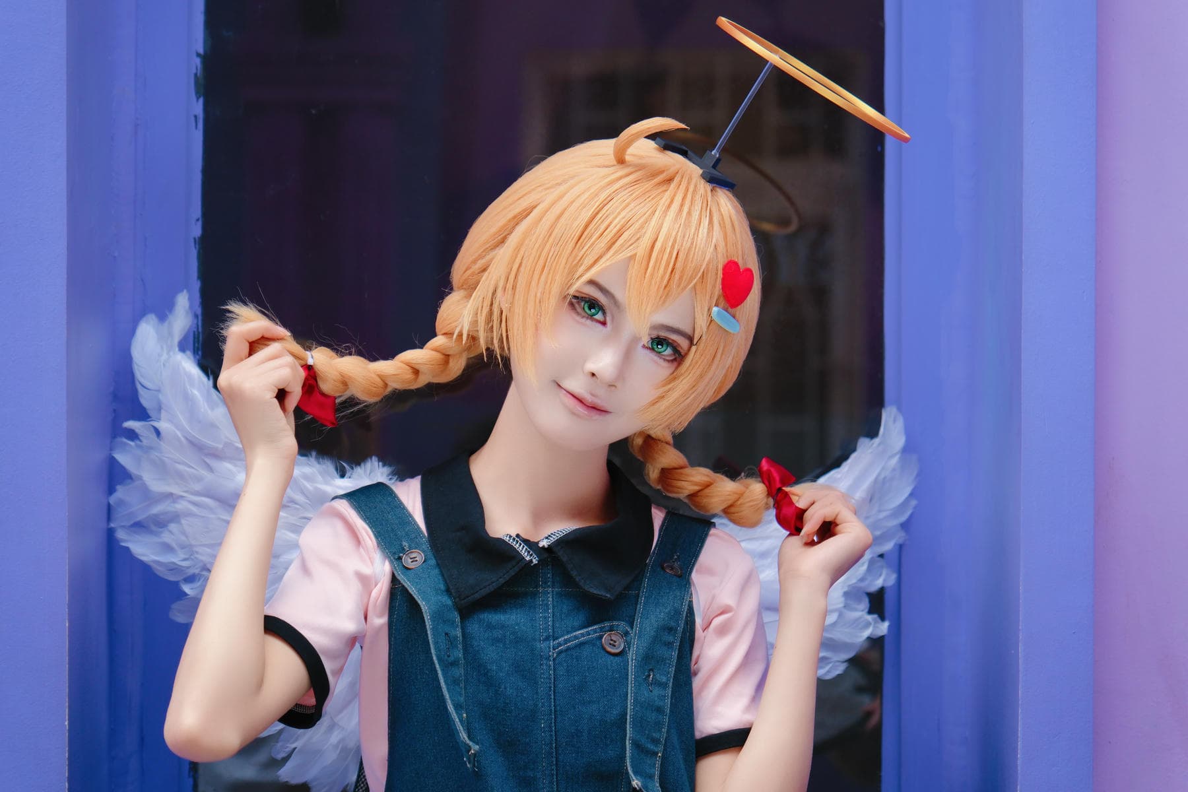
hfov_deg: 25.4
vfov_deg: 17.1
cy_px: 396
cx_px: 594
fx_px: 2640
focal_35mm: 80
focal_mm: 53.2
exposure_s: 1/125
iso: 500
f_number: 2.8
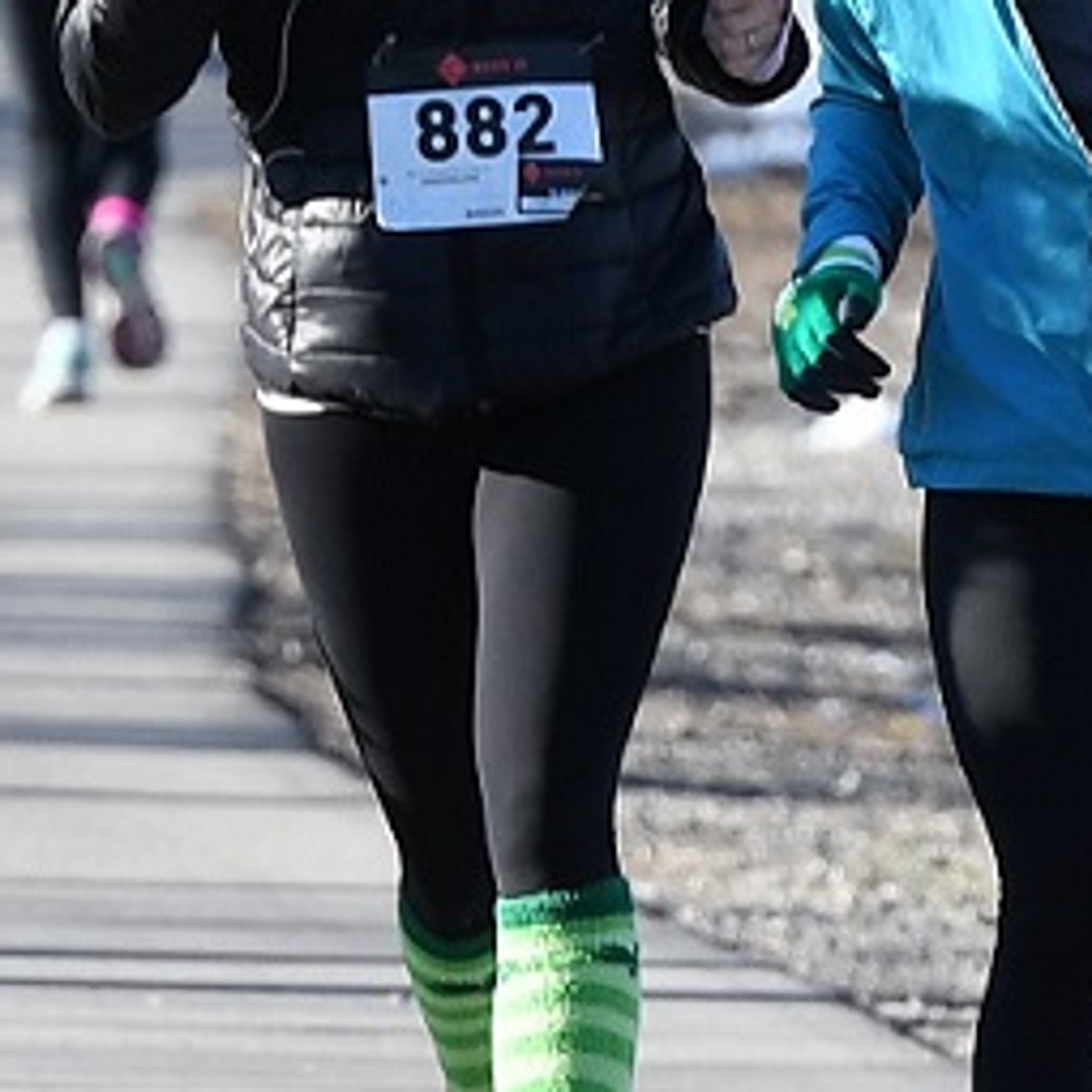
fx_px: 33870
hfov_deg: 1.8
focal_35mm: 949
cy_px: 403
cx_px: -415
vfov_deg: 1.8
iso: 250
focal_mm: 200
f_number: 5.6
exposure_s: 1/640
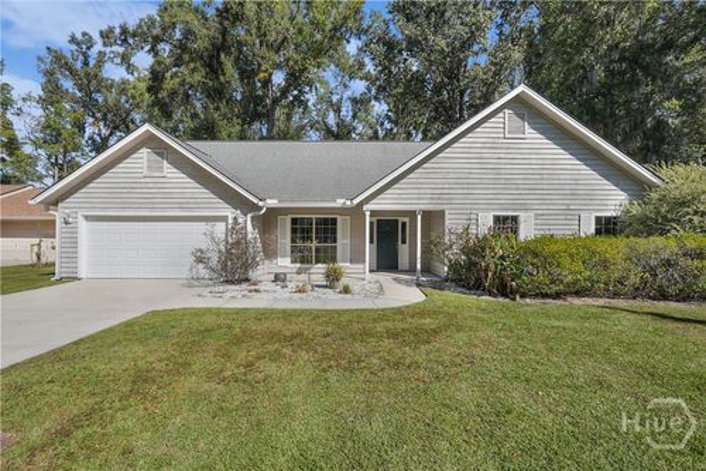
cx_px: 353
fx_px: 314
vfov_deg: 73.8
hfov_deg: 96.7
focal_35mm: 16
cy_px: 236
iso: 320
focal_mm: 16
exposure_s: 1/1250
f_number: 9
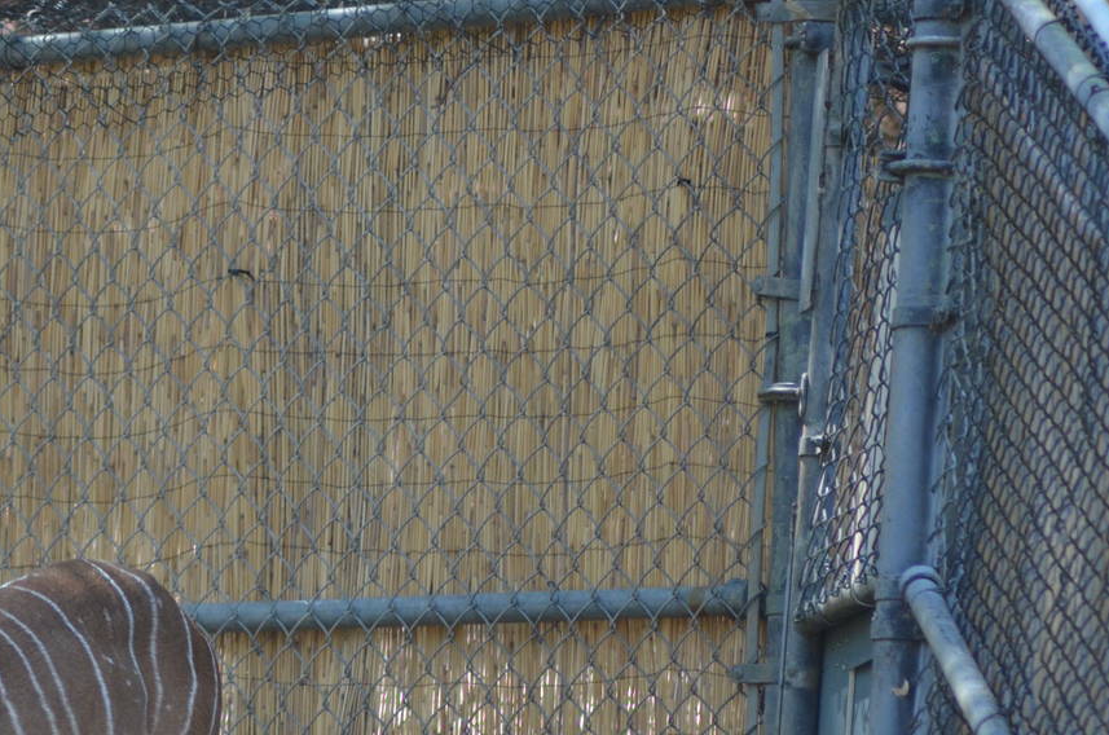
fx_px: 20663
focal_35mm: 672
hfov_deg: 3.1
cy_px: 665
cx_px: 114
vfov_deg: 2.0
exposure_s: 1/640
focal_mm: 240
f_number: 5
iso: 800
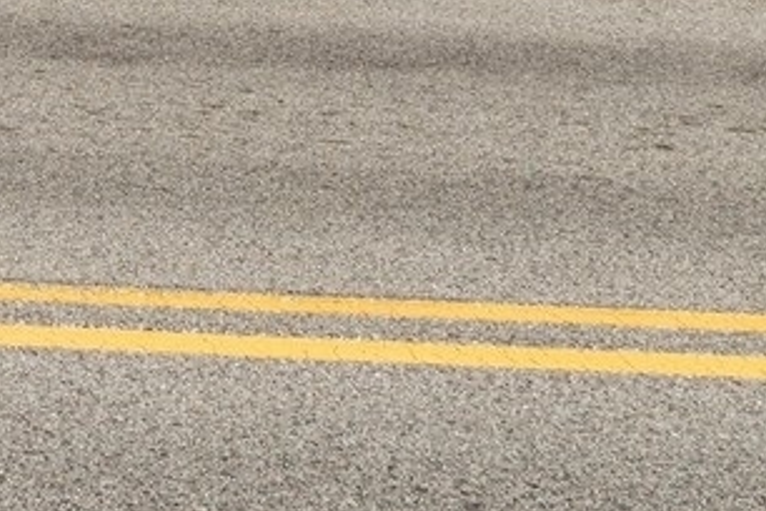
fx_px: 3340
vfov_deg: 8.2
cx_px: -491
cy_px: -570
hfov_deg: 12.3
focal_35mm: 157
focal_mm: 30
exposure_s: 1/320
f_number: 11
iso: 200
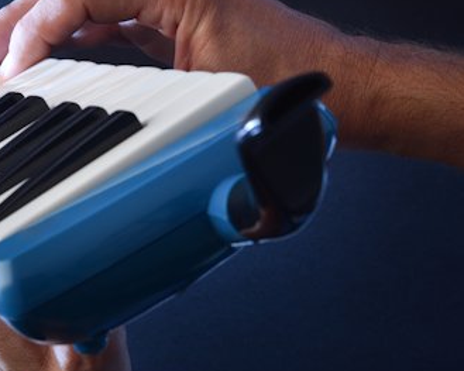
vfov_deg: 17.3
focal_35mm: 89
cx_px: 68
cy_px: 155
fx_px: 1222
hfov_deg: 21.1
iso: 64
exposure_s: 1/160
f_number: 18
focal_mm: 52
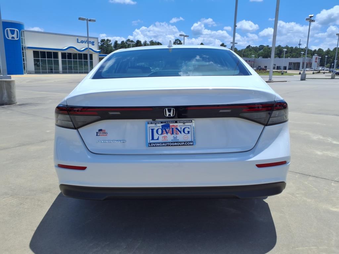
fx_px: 264
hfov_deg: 65.3
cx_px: 170
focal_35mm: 27
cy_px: 127
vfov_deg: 51.4
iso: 40
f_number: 1.9
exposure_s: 1/3333
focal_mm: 3.58
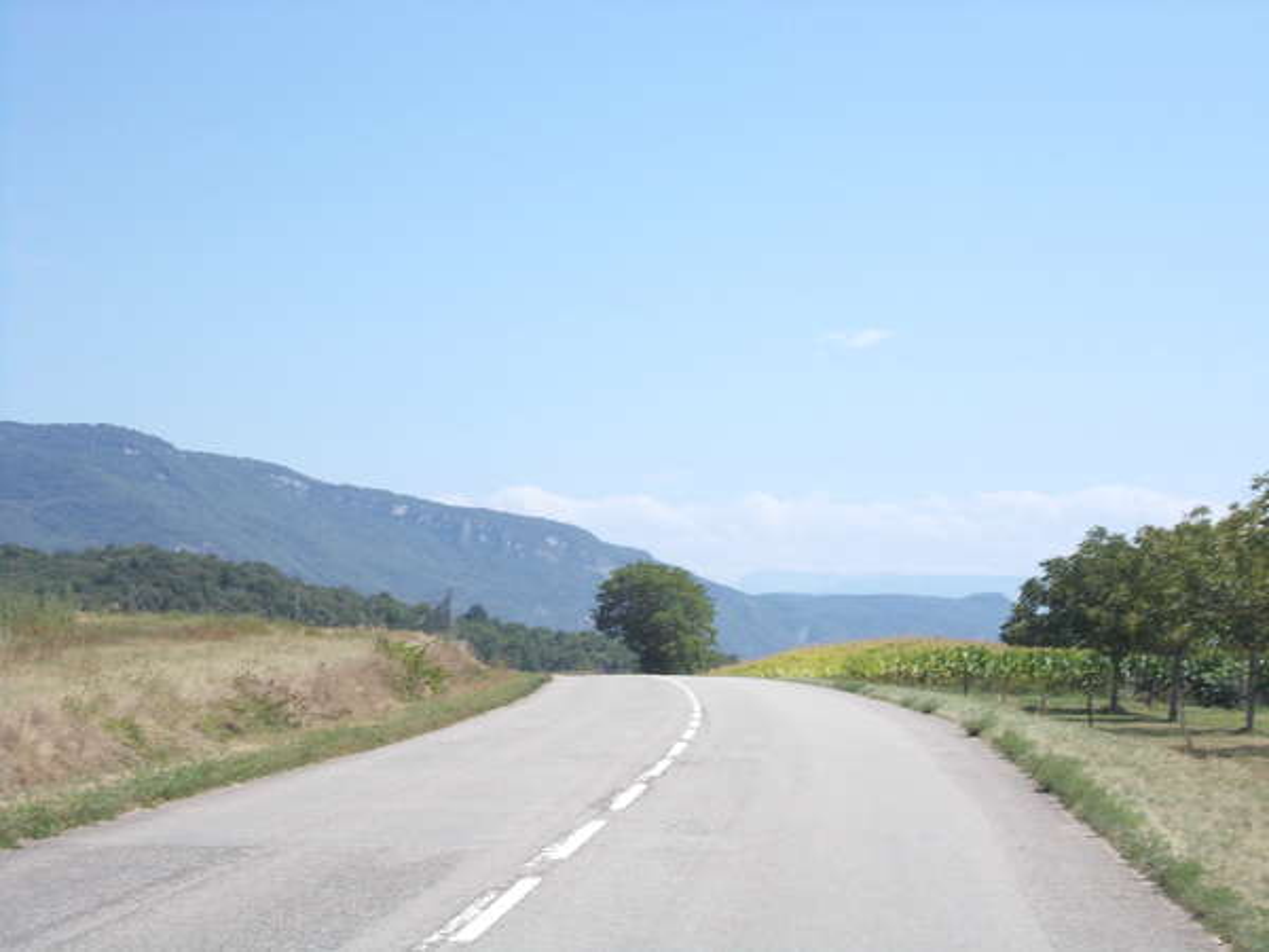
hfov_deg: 23.8
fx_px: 3006
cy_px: 476
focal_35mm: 82
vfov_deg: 18.0
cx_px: 634
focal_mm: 11.6
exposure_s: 1/125
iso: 80
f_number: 9.6
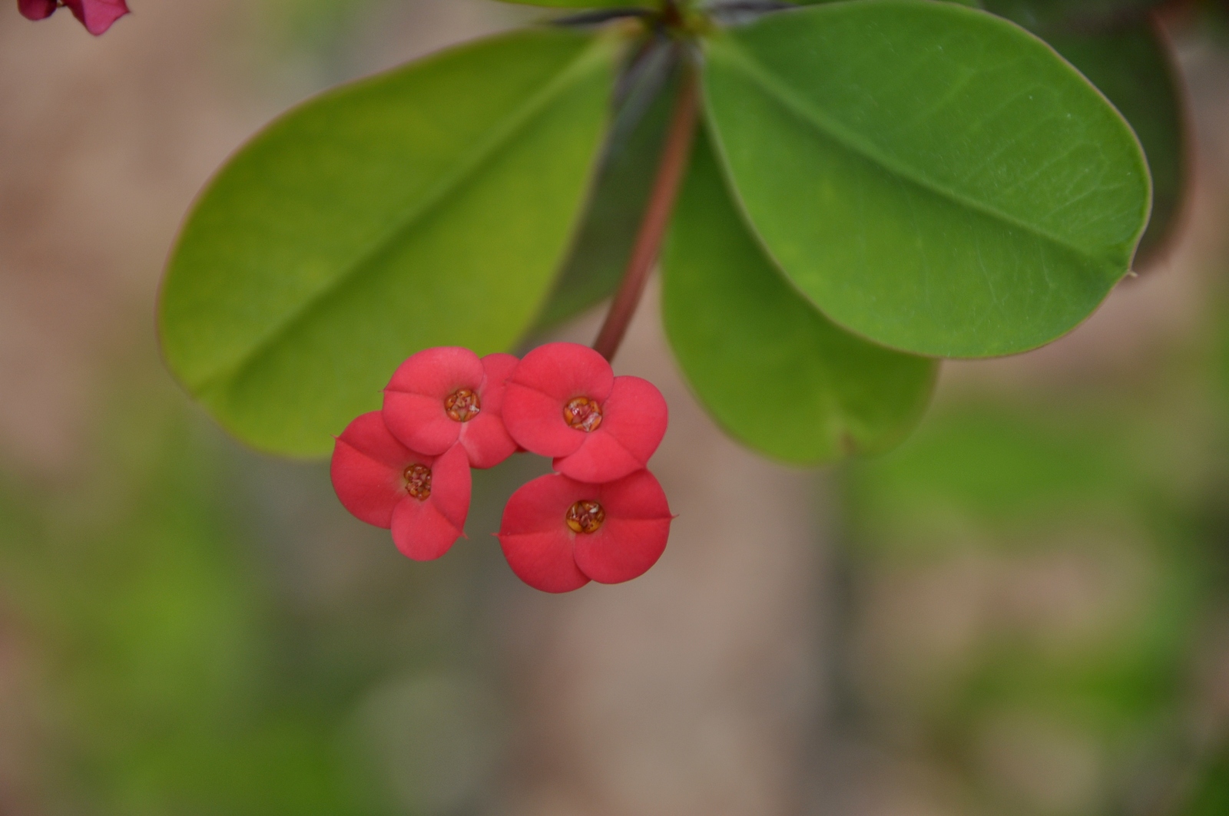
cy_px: 408
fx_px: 10230
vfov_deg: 4.6
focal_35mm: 300
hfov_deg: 6.9
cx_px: 614
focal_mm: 200
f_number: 6.3
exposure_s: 1/320
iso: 200
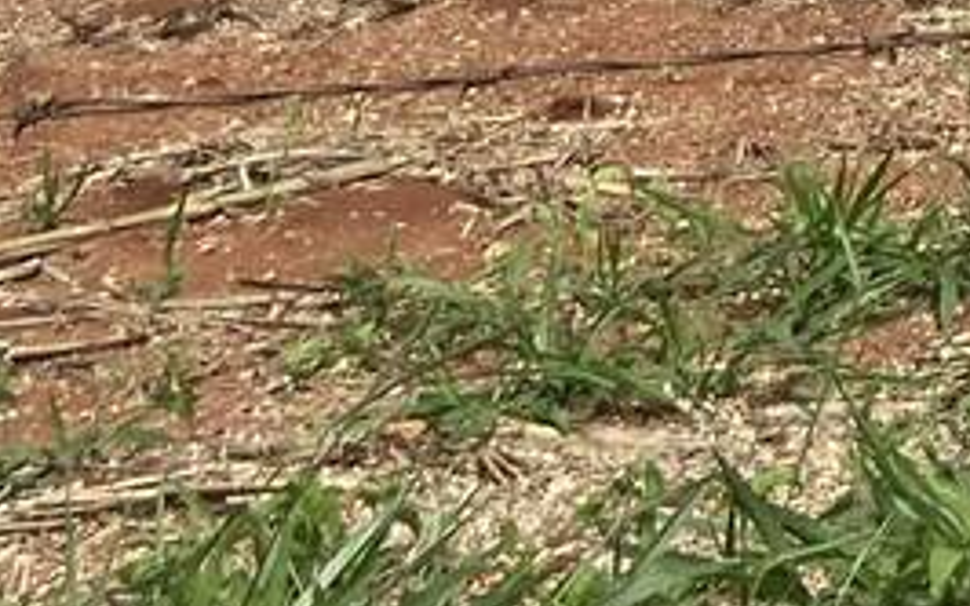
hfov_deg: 12.7
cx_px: 1801
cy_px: -902
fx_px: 3937
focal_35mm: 149
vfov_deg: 8.0
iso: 32
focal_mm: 4.25
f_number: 1.8
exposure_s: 1/5236
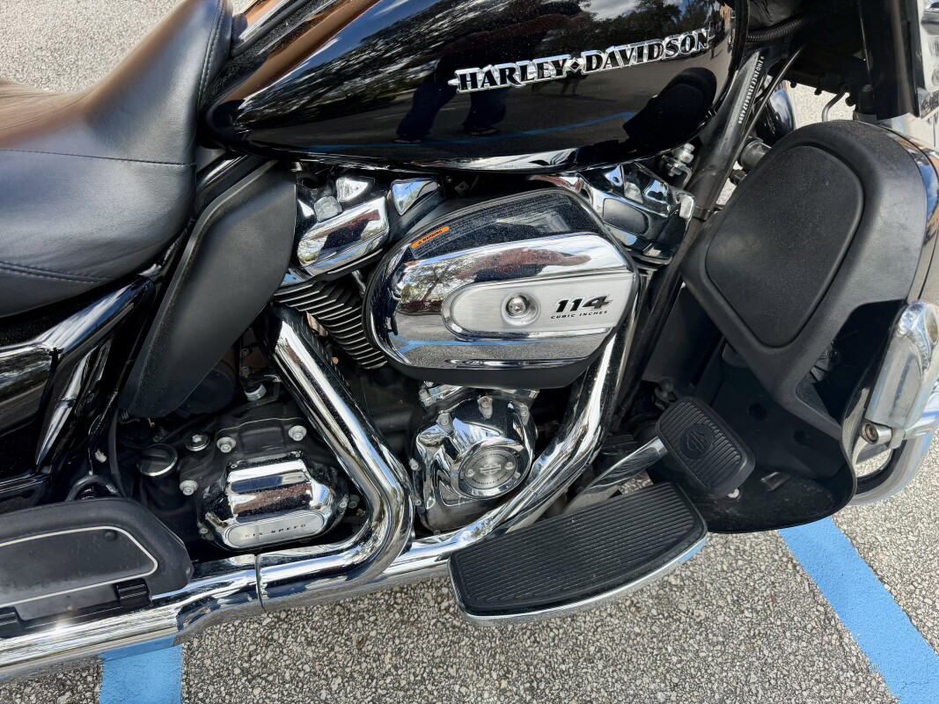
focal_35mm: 24
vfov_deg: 56.8
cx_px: 470
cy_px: 352
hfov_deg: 71.6
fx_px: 651
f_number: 1.78
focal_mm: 6.76
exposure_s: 1/2000
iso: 100
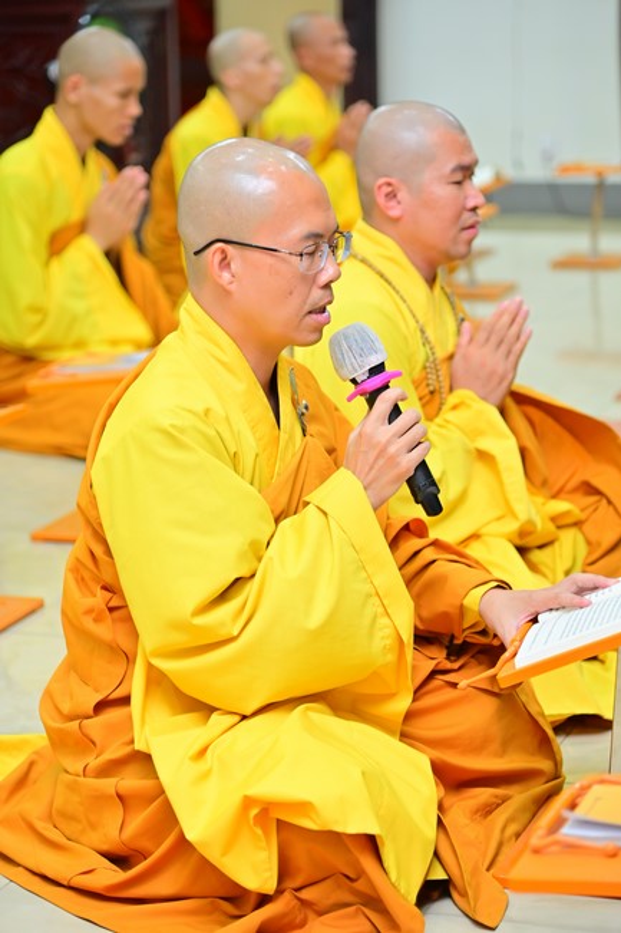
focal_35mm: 100
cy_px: 466
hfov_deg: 13.7
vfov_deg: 20.4
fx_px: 2589
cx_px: 310
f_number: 4
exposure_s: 1/60
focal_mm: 100
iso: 1600
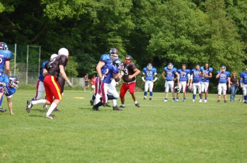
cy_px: 82
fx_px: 1232
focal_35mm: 180
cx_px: 124
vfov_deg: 7.6
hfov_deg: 11.4
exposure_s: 1/1000
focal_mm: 120
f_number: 4.2
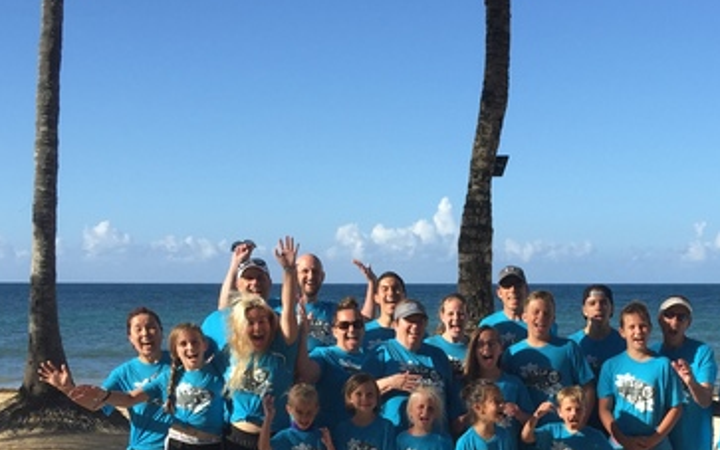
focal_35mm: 61
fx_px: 1197
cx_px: 524
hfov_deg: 32.9
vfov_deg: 20.6
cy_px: 446
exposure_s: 1/1464
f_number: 2.2
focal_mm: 4.15
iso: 32
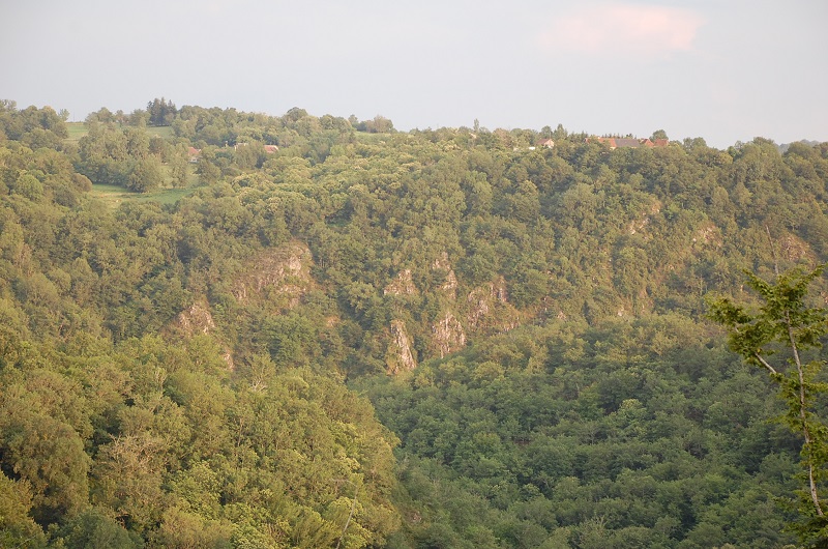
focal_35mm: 99
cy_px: 274
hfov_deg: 20.7
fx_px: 2272
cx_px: 414
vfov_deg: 13.8
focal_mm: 66
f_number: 5.3
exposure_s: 1/250
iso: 400
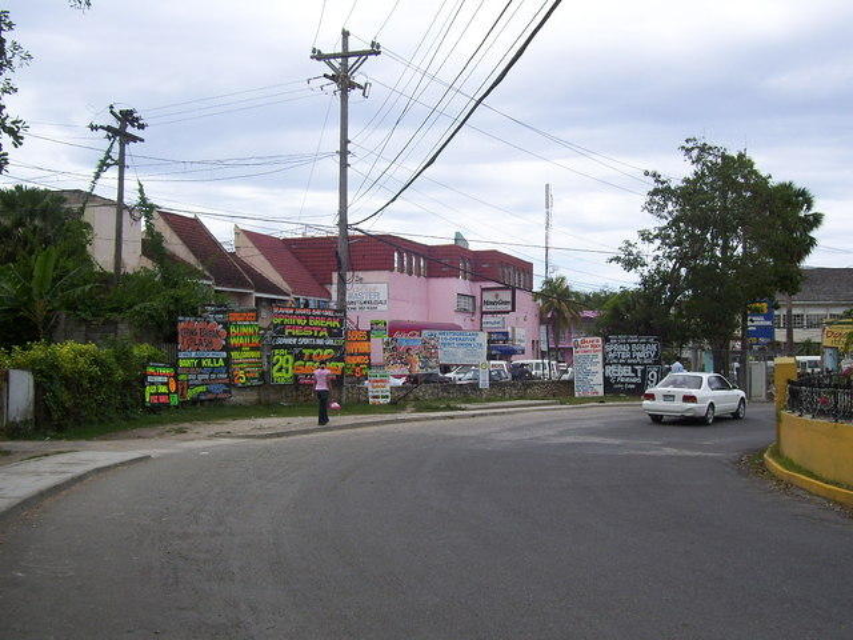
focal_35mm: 45
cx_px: 426
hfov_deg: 42.1
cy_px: 320
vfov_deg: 32.2
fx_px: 1109
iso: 80
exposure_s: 1/500
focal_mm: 7.6
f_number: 5.6
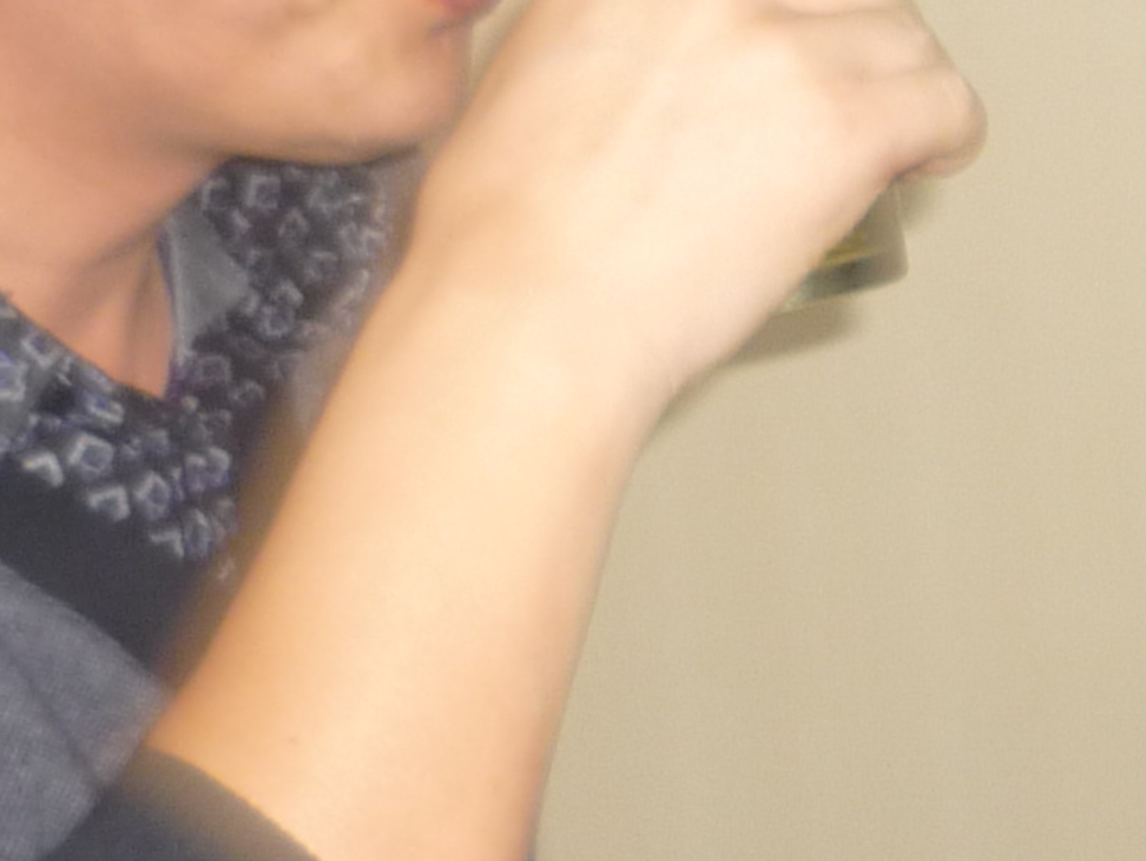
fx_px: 4338
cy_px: 165
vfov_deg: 11.3
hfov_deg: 14.6
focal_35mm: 131
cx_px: 1372
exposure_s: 1/8
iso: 125
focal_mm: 5.5
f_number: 2.8
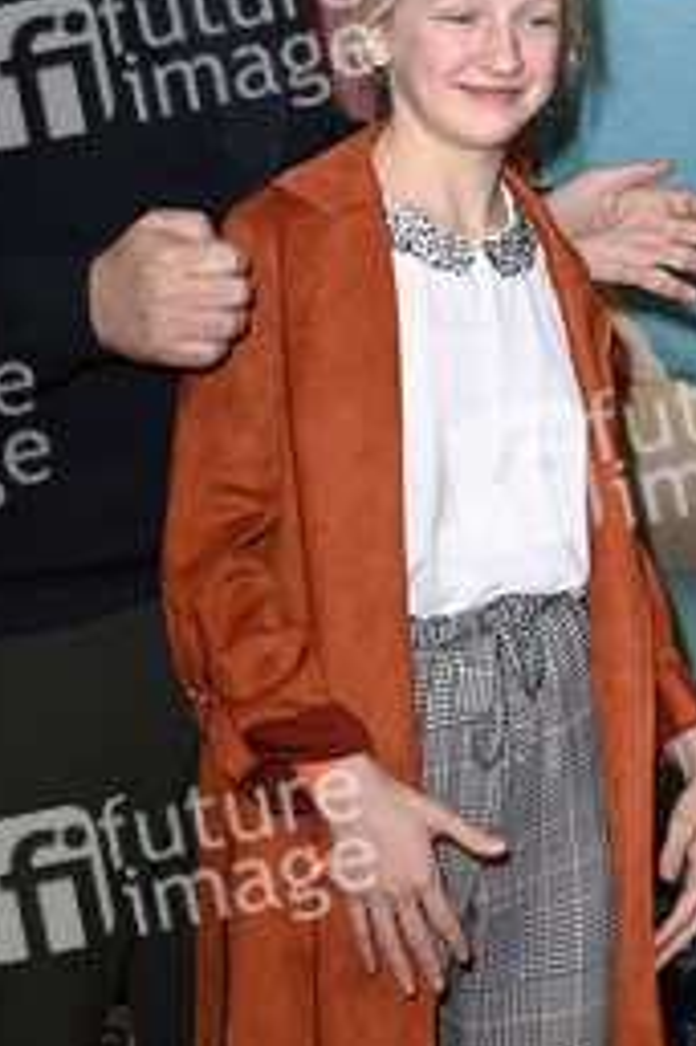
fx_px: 3165
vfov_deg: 18.6
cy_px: 256
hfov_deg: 12.5
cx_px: 285
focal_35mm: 109
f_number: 5.6
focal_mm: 70
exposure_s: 1/250
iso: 800
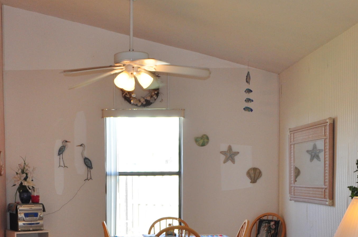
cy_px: 238
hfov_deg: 33.2
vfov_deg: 21.7
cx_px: 121
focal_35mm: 60
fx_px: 596
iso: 450
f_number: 7.1
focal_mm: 18
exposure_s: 1/60
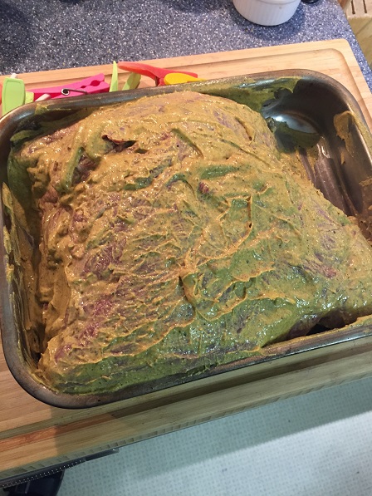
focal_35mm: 29
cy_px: 248
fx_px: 415
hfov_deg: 48.2
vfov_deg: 61.6
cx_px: 186
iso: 160
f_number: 2.2
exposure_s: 1/33
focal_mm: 4.15
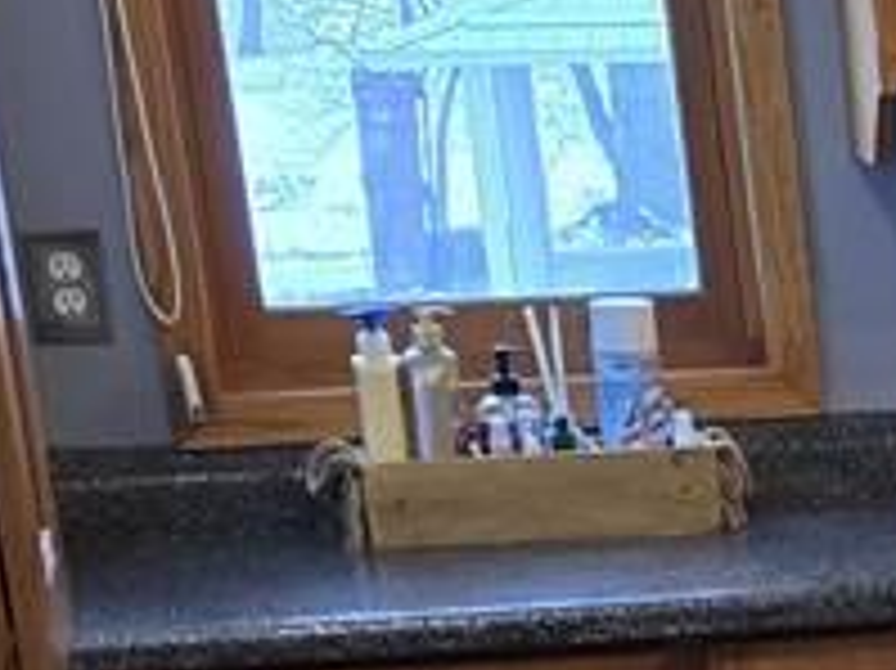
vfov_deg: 9.6
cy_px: 1183
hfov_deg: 11.4
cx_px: 2044
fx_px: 3829
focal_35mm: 148
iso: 160
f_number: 1.7
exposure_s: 1/120
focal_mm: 6.3
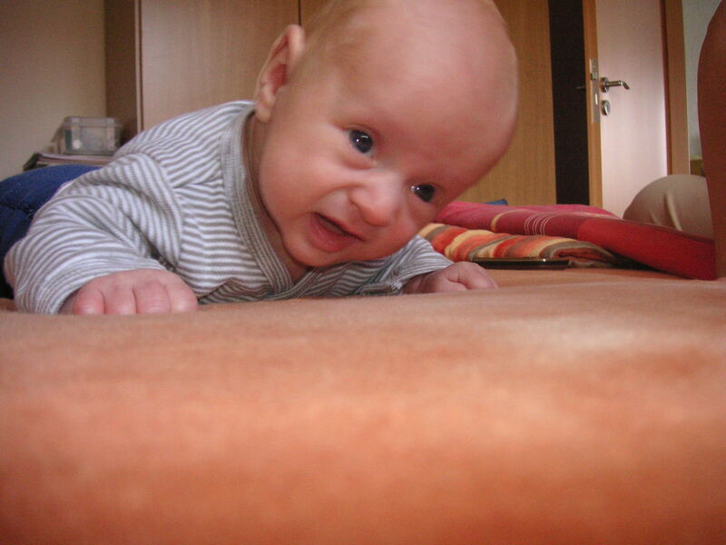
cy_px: 272
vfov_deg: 38.7
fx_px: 776
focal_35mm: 37
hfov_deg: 50.1
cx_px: 363
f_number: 2.8
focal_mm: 6.1
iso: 160
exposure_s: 1/45
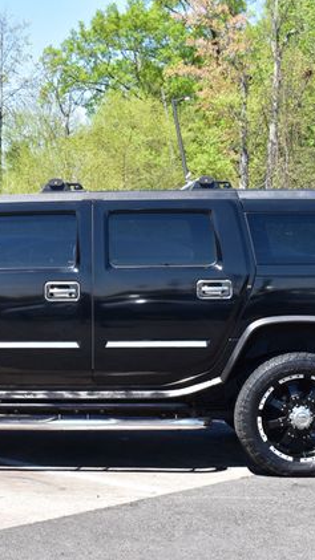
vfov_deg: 26.2
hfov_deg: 14.8
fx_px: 1204
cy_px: 280
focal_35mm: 81
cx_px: 54
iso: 400
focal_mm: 34
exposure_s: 1/320
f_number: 10
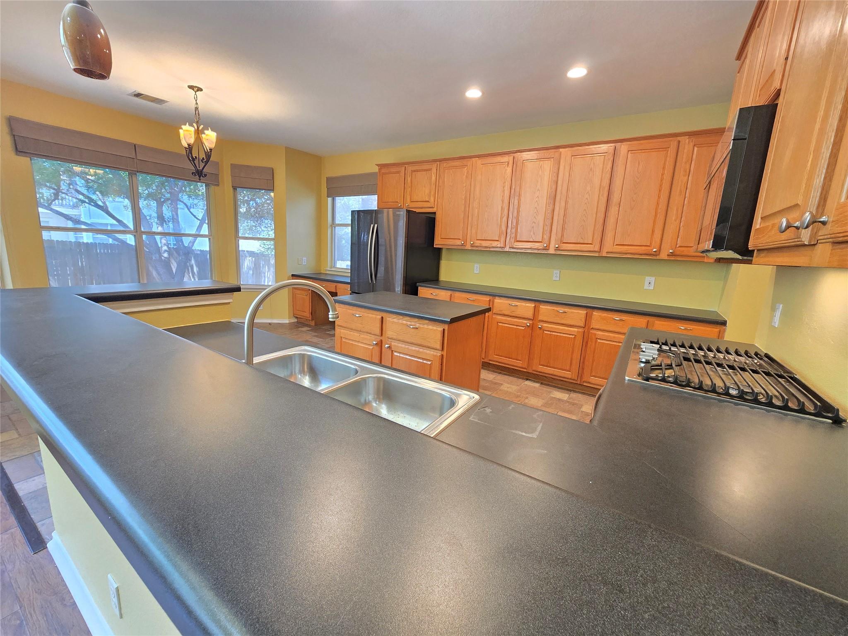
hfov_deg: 106.2
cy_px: 318
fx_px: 318
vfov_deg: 89.9
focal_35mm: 13
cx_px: 424
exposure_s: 1/60
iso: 400
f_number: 2.2
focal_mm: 2.2
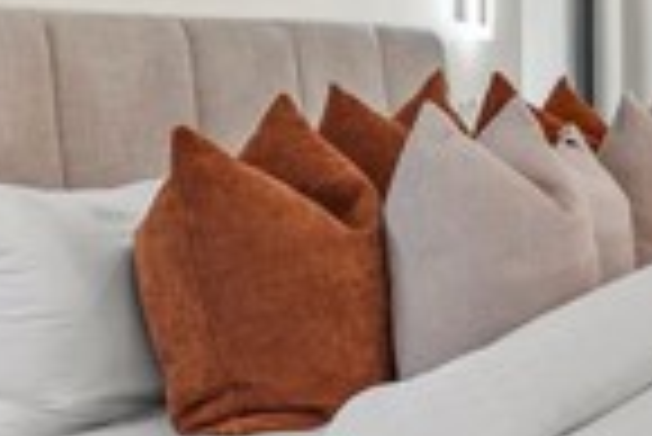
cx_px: 1223
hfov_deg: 17.8
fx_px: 1595
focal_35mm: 88
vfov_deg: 15.4
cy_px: 43
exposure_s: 1/2
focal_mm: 20
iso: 250
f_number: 8
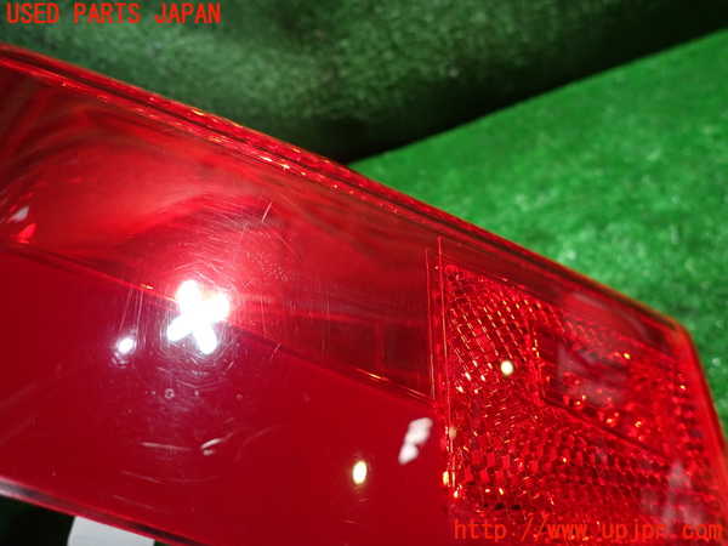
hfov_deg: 69.4
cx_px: 364
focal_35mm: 25
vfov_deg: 54.9
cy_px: 273
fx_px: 526
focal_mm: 4.5
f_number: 2
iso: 320
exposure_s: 1/30
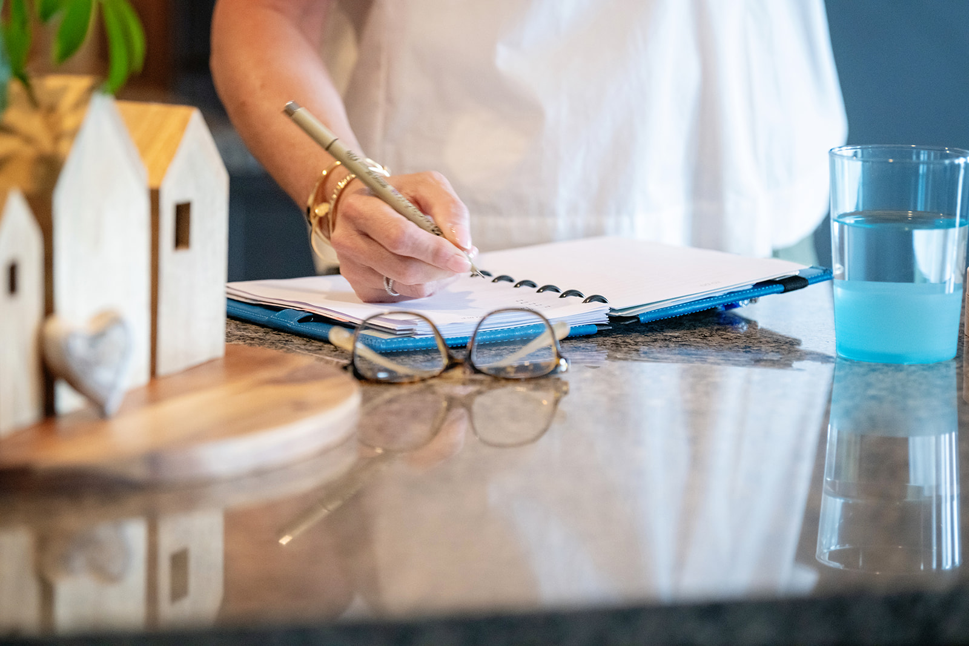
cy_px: 323
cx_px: 484
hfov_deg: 13.7
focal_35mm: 150
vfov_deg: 9.2
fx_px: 4038
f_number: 3.5
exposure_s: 1/160
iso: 2000
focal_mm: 150
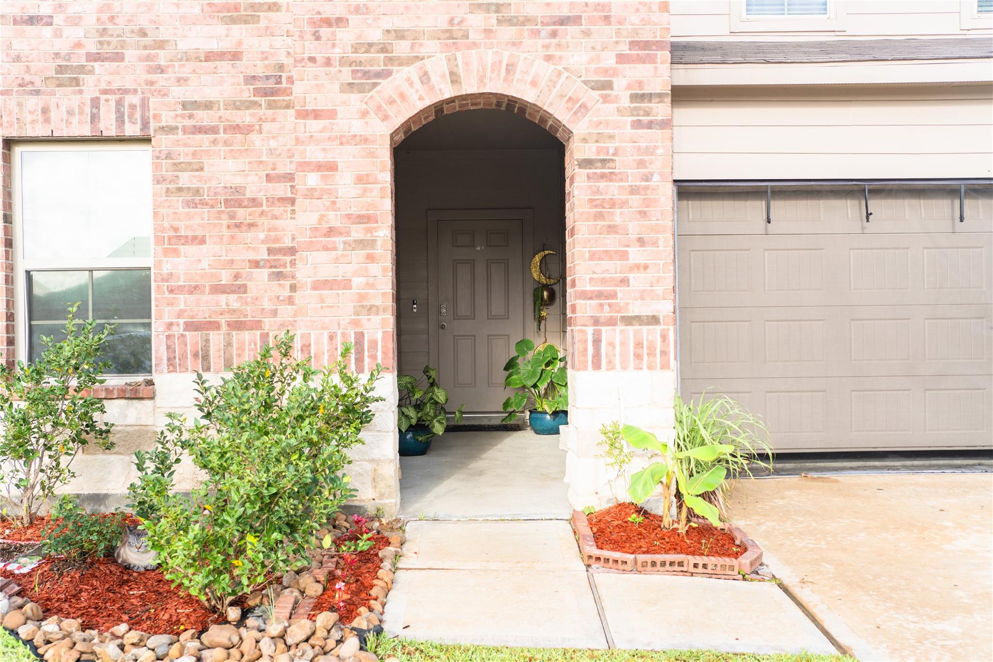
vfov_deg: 37.8
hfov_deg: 54.4
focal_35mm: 35
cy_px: 331
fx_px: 965
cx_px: 496
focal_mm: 35
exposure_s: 1/125
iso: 100
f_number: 5
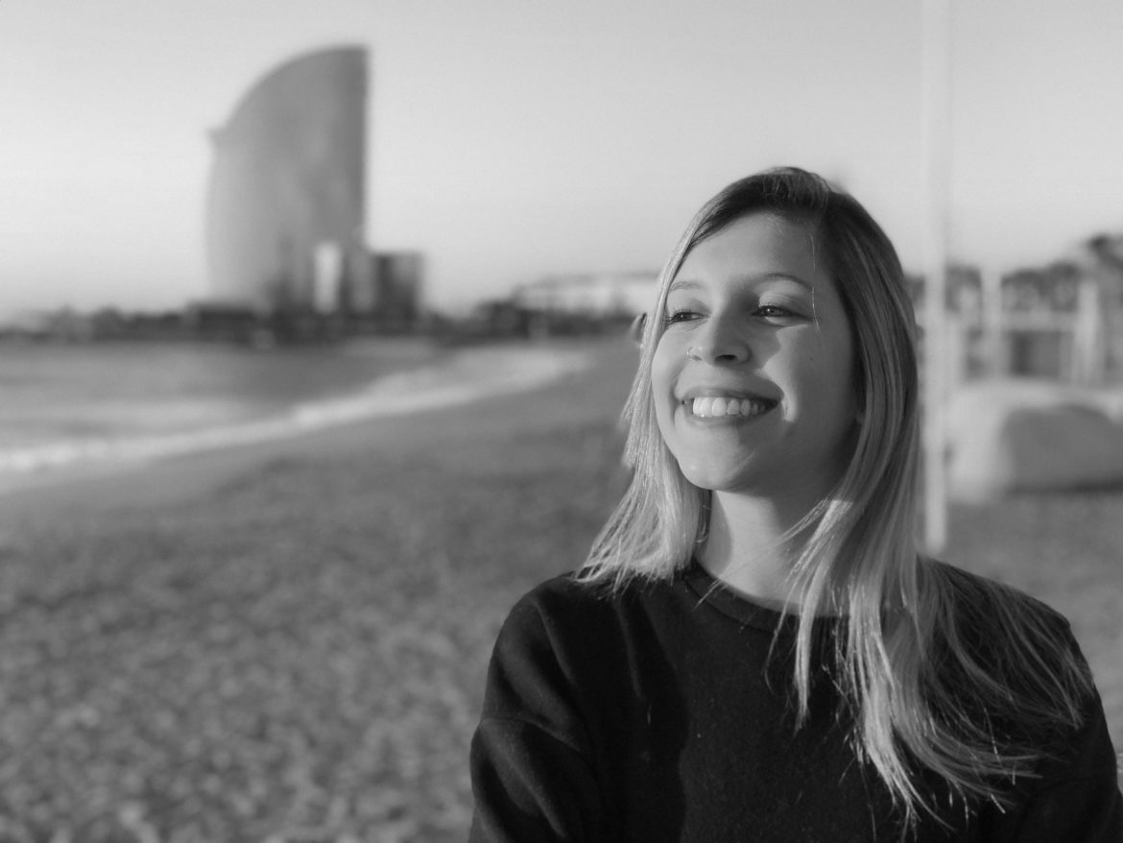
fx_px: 1850
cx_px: 562
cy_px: 422
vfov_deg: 25.7
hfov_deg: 33.8
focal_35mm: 57
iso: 20
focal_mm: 6.6
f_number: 2.8
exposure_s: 1/124
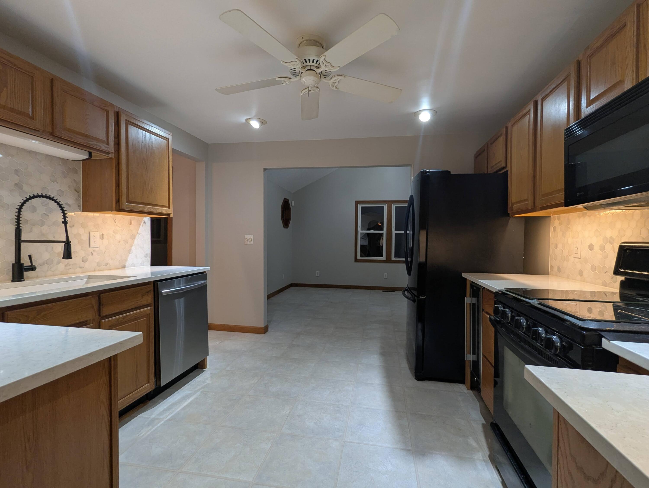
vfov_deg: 78.2
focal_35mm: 16
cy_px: 244
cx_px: 324
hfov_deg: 94.4
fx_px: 300
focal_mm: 2.35
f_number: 2.2
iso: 75
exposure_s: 1/30
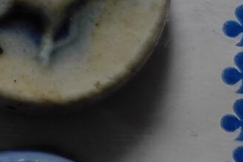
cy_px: -161
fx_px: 1890
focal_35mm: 280
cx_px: -264
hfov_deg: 7.1
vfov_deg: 4.8
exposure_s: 1/100
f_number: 1.6
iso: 100
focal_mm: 5.84
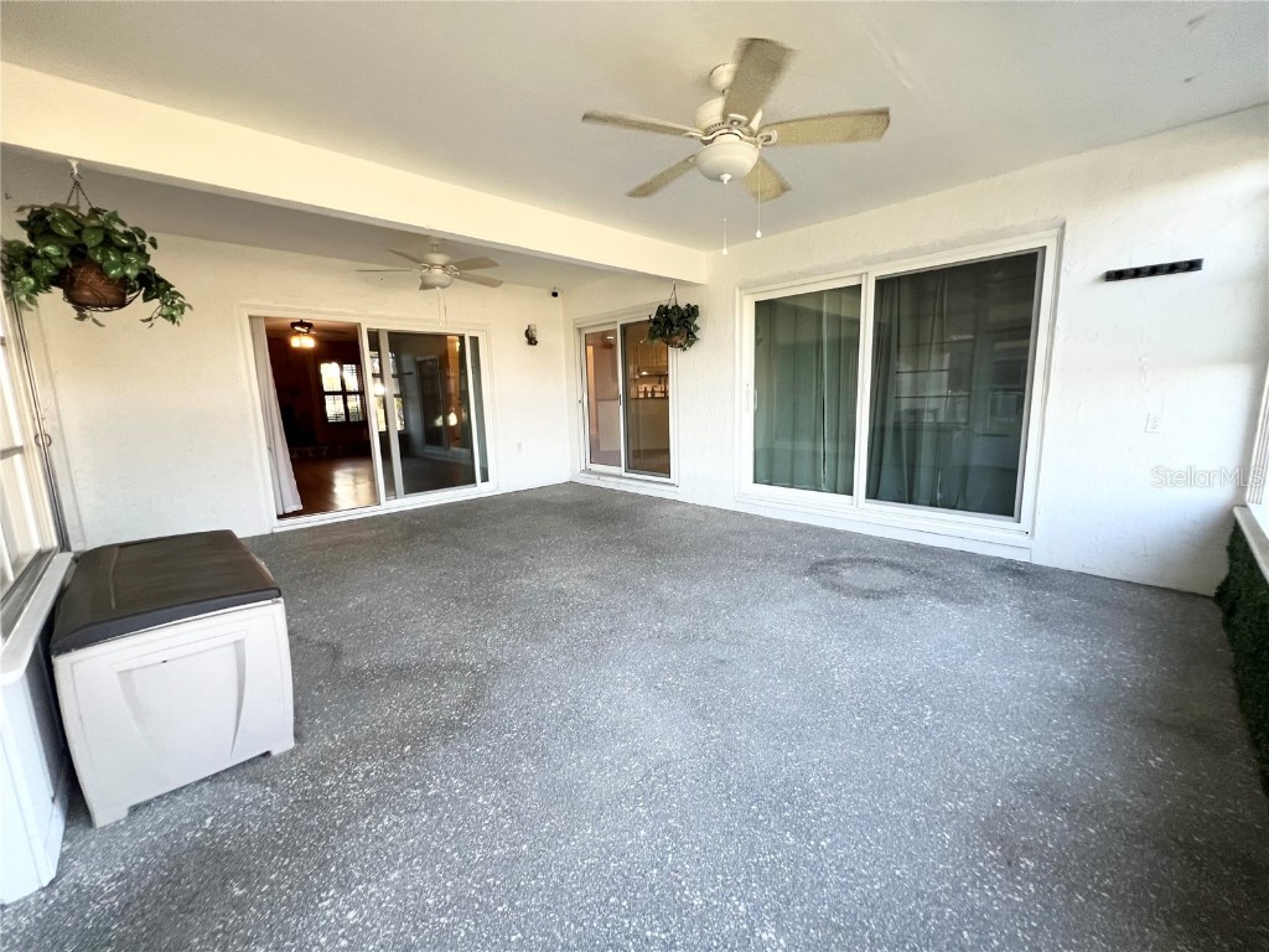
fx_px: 477
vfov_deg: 89.9
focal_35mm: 13
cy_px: 476
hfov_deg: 106.2
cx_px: 634
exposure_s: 1/120
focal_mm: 1.57
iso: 250
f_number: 1.8
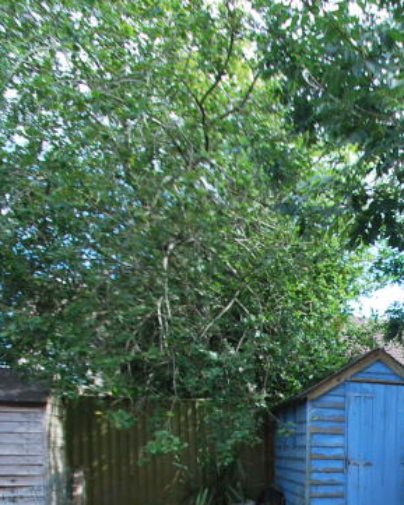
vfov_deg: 41.3
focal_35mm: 40
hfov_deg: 31.2
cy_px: 475
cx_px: 488
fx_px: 598
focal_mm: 10
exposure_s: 1/125
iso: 160
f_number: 5.6
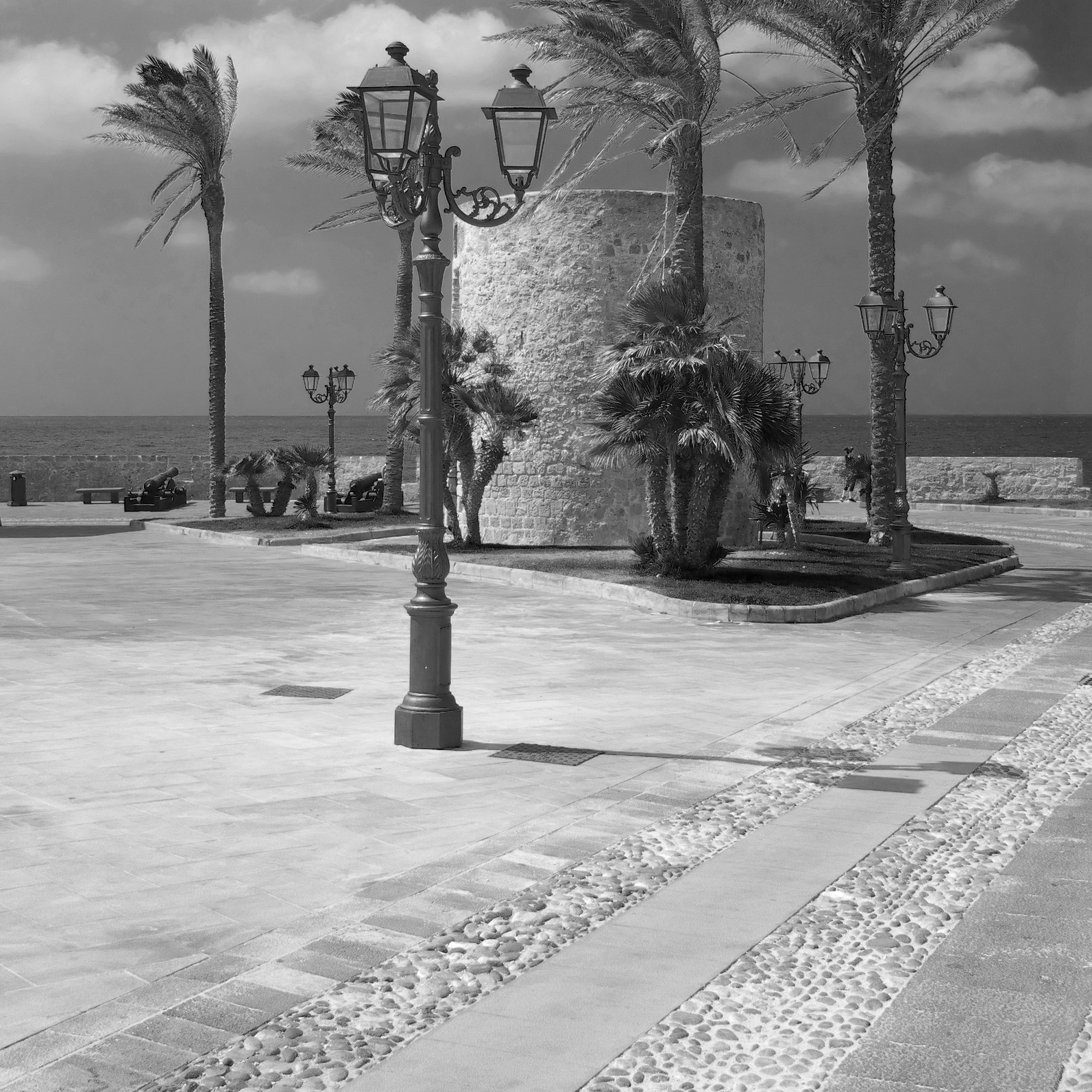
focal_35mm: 50
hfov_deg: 34.0
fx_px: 1785
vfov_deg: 33.8
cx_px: 544
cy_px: 380
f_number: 10
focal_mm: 26
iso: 200
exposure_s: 1/400
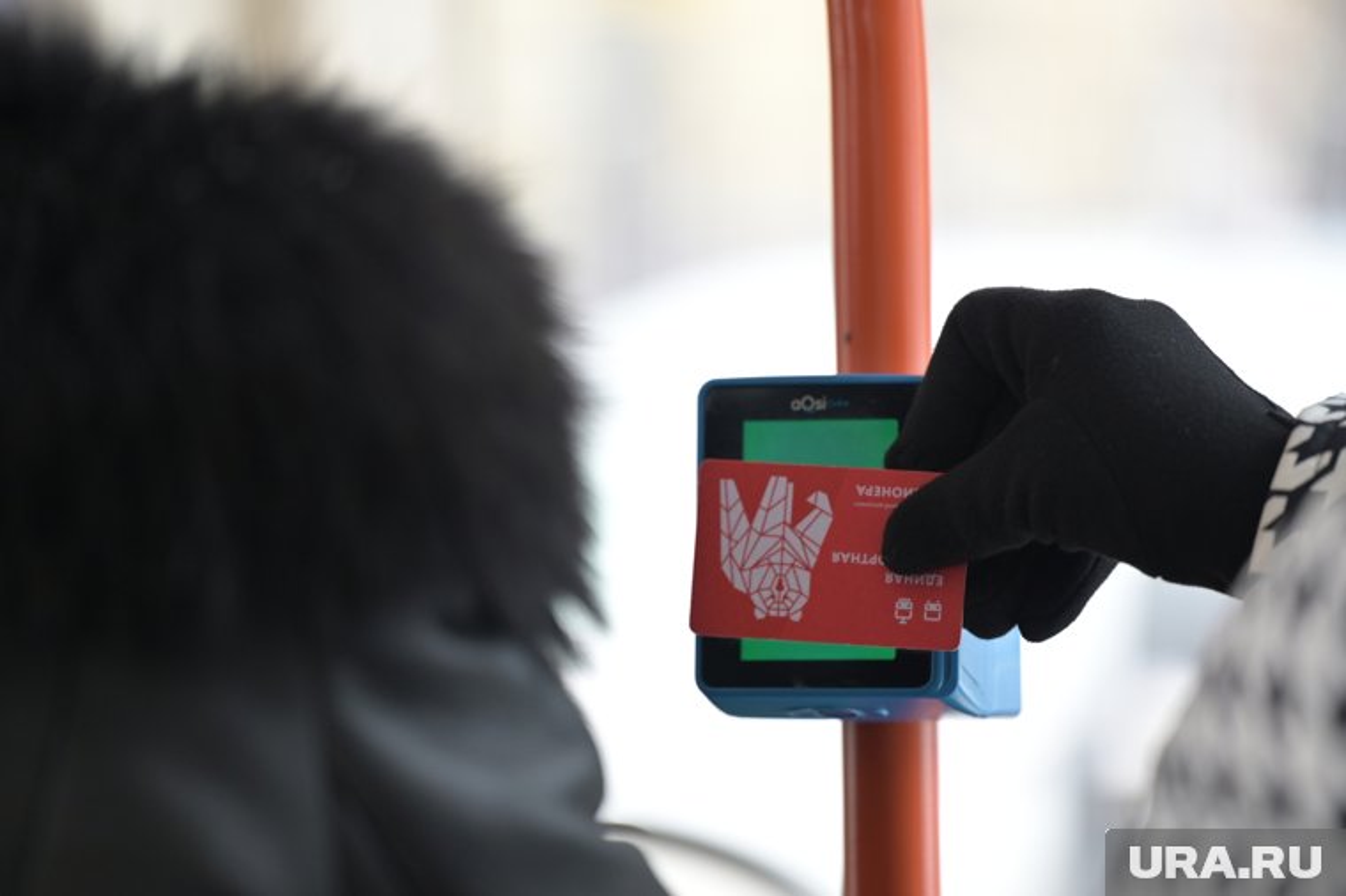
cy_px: 448
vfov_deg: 6.9
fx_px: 7474
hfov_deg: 10.3
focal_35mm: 200
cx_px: 673
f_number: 2.8
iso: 400
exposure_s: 1/60
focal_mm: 200
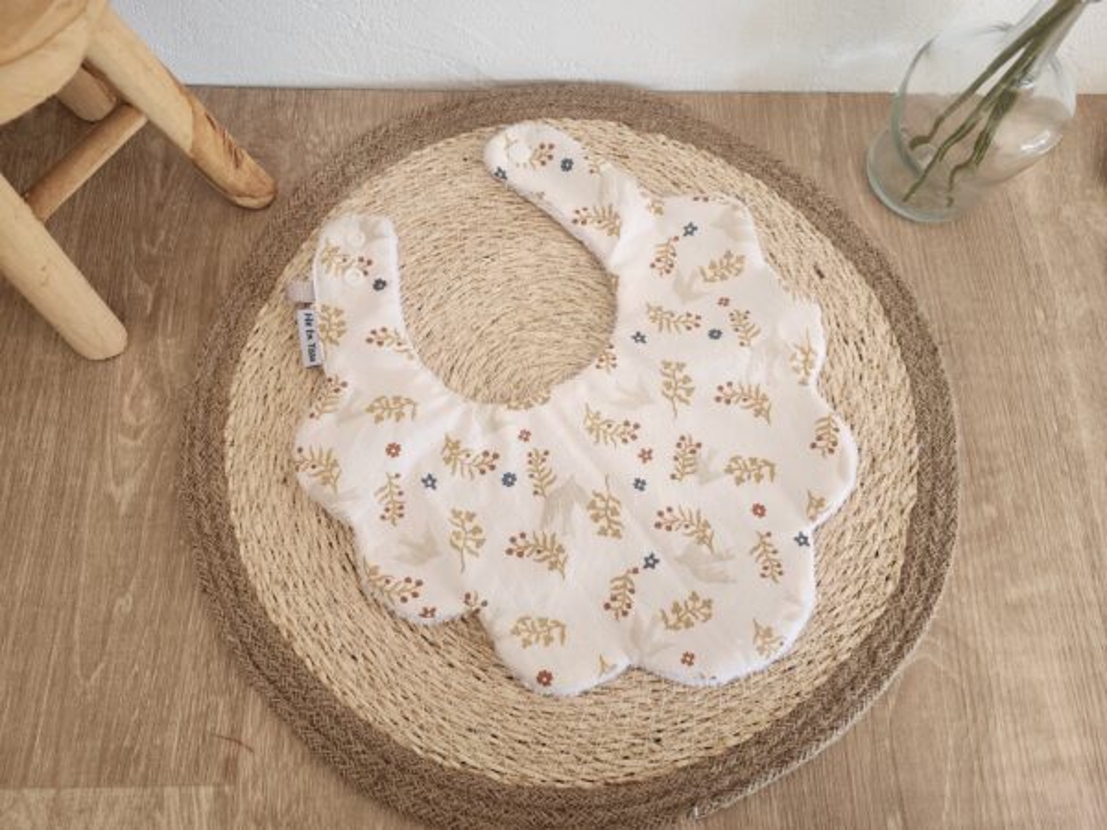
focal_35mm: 23
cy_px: 415
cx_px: 554
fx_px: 736
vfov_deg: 58.9
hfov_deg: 73.9
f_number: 1.8
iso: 160
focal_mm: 6.4
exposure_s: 1/182
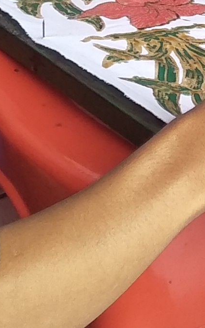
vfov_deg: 15.6
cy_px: -34
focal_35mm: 130
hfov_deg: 9.7
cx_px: 327
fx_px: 1162
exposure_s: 1/129
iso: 32
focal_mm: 3.46
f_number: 2.2
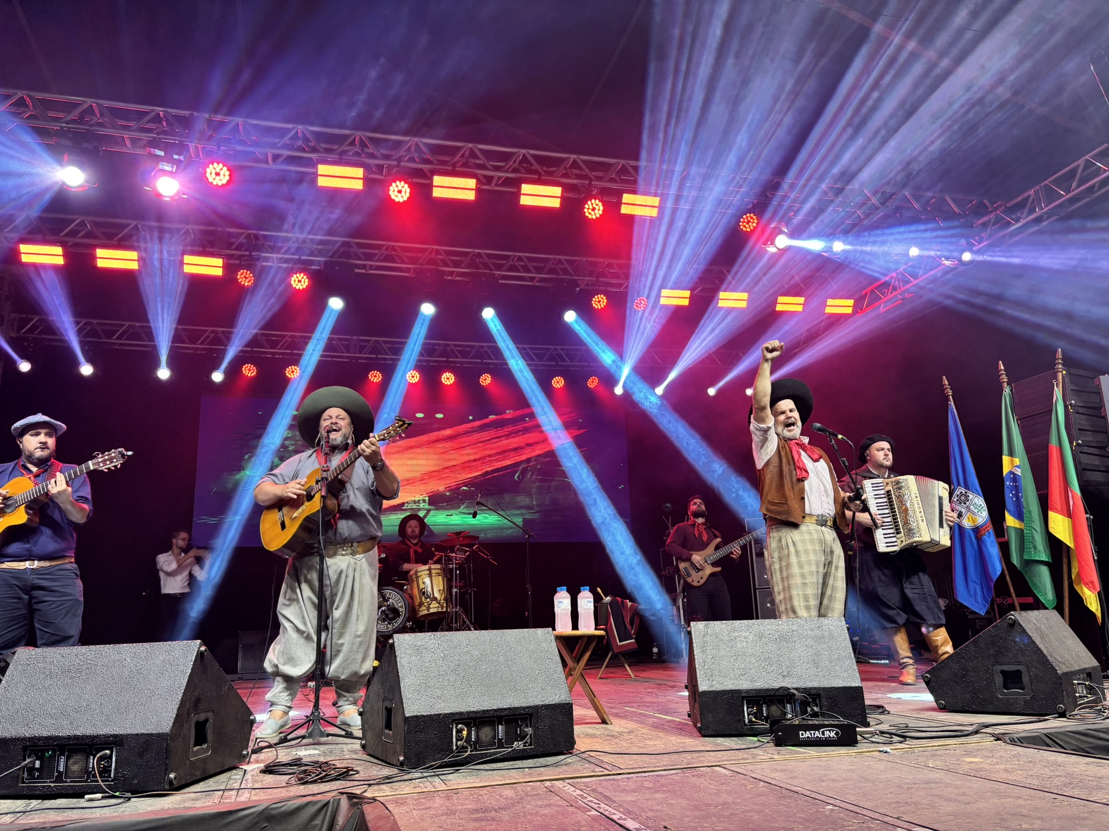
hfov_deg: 67.3
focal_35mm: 26
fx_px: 833
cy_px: 416
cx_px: 554
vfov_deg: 53.1
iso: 100
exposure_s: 1/47
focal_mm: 5.96
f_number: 1.6
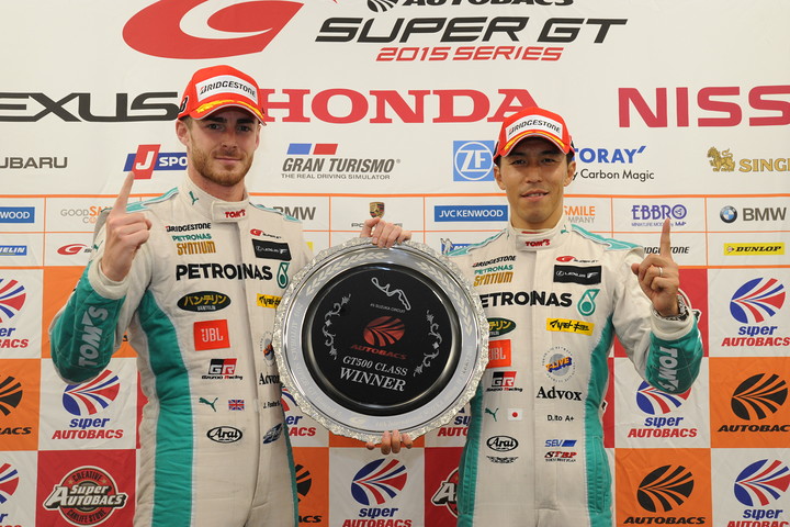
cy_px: 264
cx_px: 395
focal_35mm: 42
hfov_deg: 46.4
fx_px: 922
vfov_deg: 31.9
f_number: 8
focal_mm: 42
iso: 1600
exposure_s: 1/60
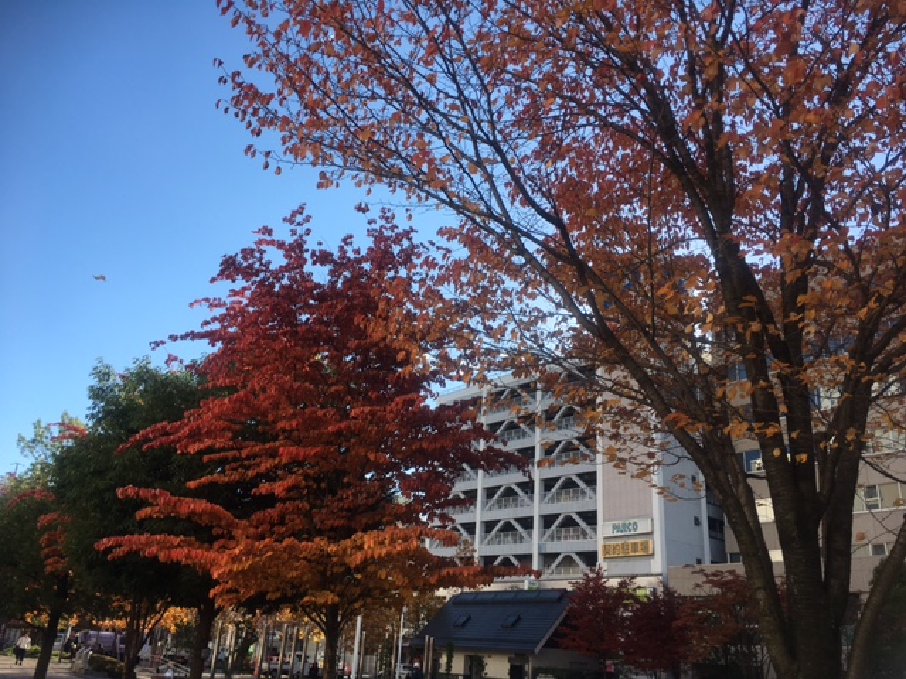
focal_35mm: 29
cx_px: 453
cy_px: 340
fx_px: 759
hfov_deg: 61.7
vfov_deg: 48.2
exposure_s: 1/916
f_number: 2.2
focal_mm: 4.15
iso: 25
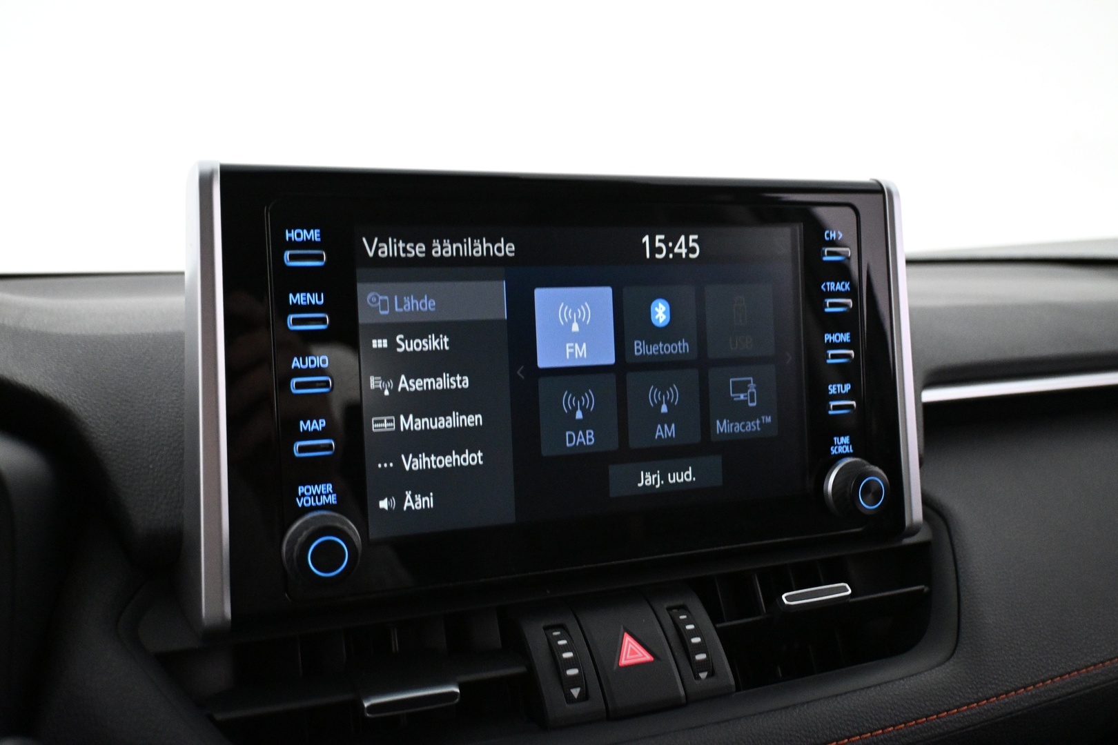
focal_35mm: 32
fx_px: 978
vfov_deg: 41.7
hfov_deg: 59.5
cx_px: 559
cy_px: 372
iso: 4000
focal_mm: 21
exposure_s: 1/80
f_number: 4
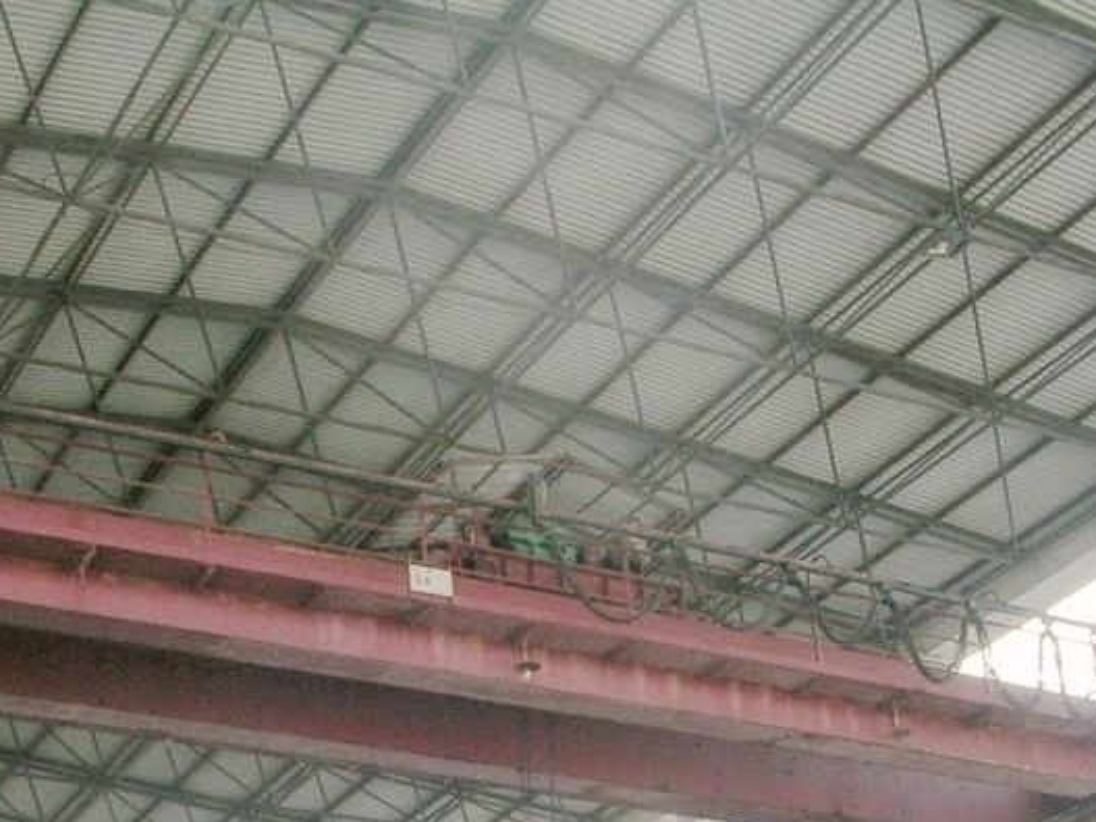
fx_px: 2280
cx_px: 270
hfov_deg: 26.7
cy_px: 774
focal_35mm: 72
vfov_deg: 20.0
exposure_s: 1/117
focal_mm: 5.8
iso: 50
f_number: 5.6
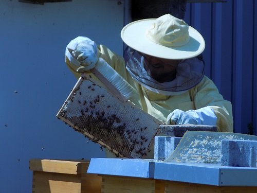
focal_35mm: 259
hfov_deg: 7.6
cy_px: 96
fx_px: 1923
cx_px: 128
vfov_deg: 5.7
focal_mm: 46
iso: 80
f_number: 5.7
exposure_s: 1/400
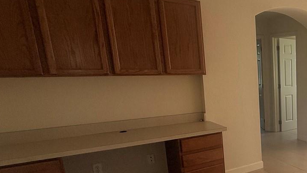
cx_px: 325
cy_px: 129
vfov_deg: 34.0
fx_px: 277
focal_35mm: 34
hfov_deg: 45.9
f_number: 2.2
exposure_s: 1/144
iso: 50
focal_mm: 2.22
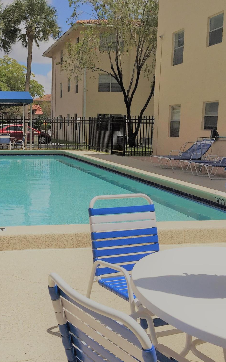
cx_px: 45
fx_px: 414
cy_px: 181
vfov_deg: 47.2
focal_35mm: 42
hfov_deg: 29.8
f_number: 2.2
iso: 32
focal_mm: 4.15
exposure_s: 1/4950
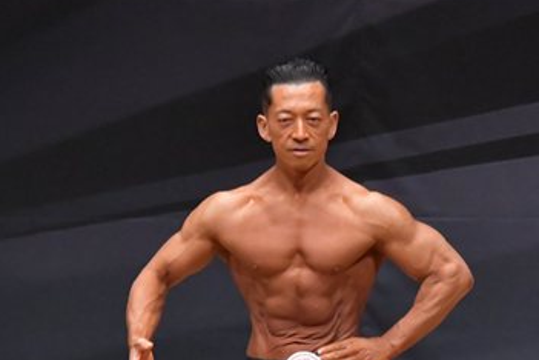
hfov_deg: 3.1
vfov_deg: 2.1
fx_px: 9911
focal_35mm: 662
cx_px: 323
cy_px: 377
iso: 6400
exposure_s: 1/400
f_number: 5.6
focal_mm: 200
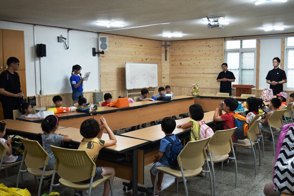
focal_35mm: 36
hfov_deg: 53.1
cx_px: 147
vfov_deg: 36.9
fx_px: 294
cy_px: 98
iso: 400
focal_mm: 24
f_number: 4
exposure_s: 1/60
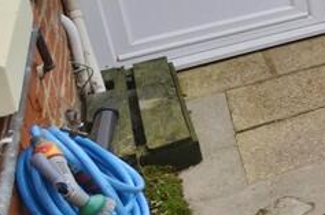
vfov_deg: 17.7
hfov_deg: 17.3
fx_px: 641
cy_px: -74
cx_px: 694
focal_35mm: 71
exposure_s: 1/125
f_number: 5.6
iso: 100
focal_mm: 11
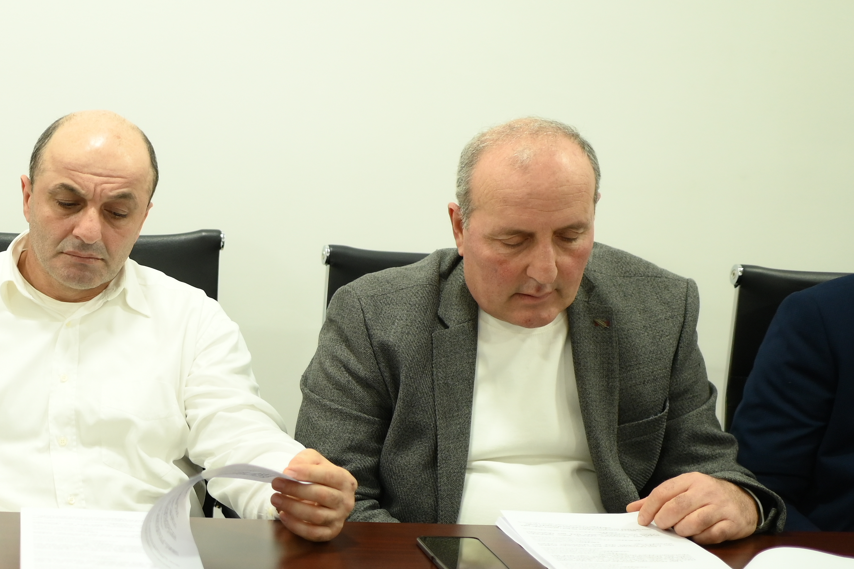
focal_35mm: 77
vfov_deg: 17.5
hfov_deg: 24.6
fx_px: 1826
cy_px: 473
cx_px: -83
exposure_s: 1/160
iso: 640
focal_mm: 35
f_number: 2.2
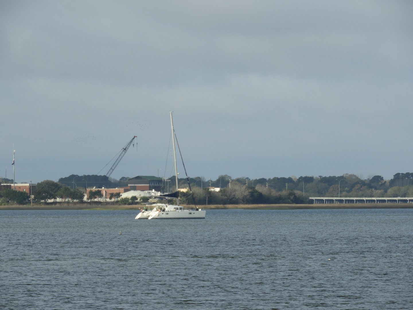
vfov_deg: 4.5
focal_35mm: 330
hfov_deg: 6.0
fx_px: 3937
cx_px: 206
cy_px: 155
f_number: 5.5
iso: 100
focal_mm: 59.1
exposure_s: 1/500
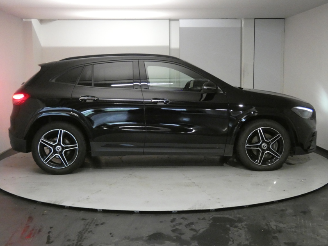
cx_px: 164
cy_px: 123
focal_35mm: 43
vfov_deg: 33.6
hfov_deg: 43.9
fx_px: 407
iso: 1600
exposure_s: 1/80
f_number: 3.7
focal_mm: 7.8
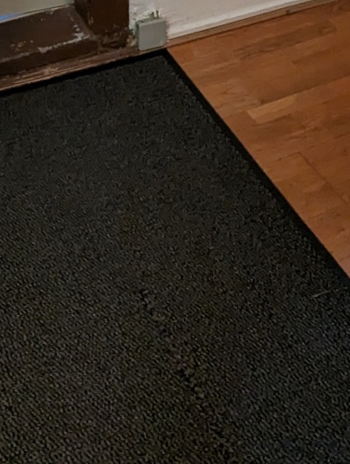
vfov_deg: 26.8
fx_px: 834
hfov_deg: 23.7
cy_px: -125
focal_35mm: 62
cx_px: 147
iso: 201
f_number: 2.2
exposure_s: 1/33.3
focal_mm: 2.35
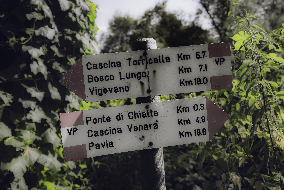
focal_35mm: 46
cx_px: 142
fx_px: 363
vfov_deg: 29.3
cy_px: 95
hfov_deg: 42.7
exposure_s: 1/125
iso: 100
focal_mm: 46
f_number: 5.6
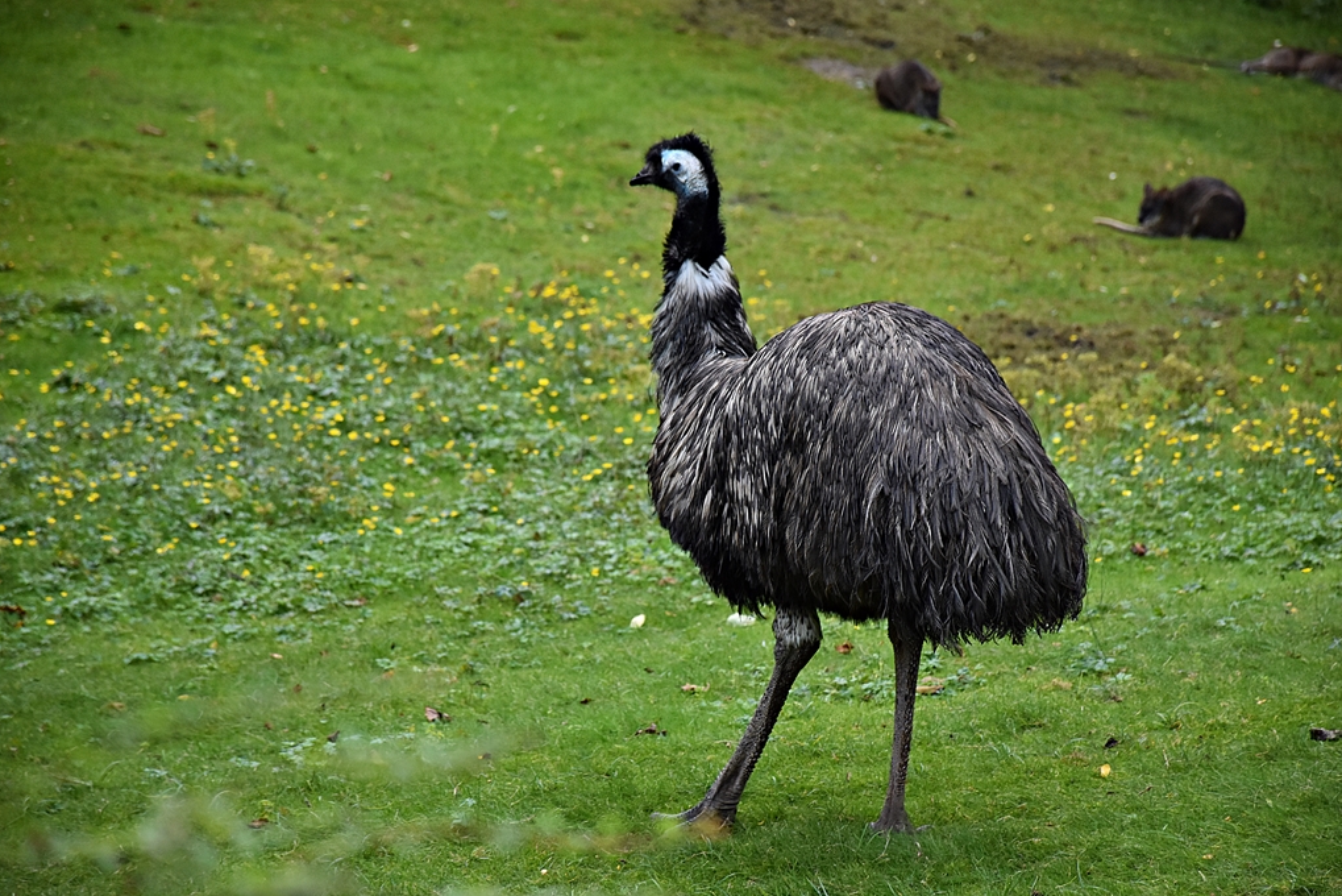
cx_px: 673
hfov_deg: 9.7
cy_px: 447
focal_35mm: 211
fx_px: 7867
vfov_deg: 6.5
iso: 800
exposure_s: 1/500
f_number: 5.6
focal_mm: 140
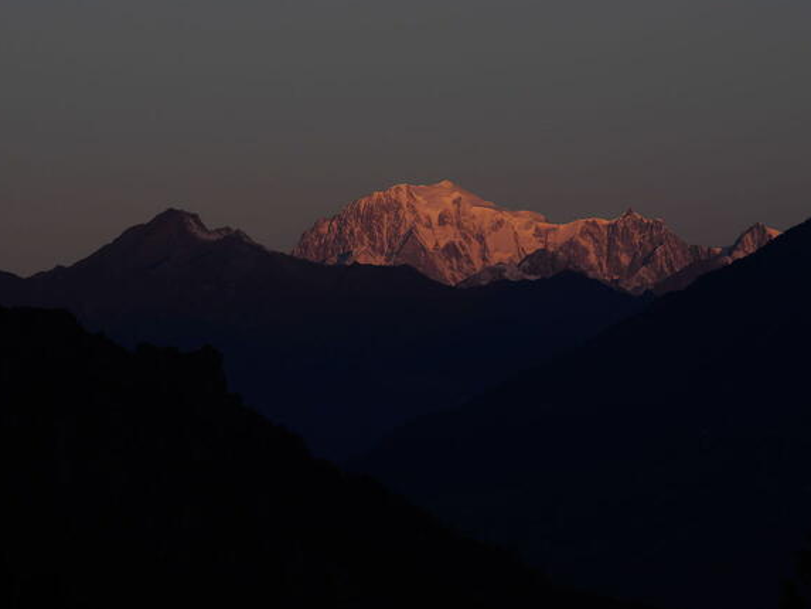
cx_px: 410
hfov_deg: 6.8
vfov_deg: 5.1
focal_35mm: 293
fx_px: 6866
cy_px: 292
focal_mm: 140
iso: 250
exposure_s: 1/500
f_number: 8
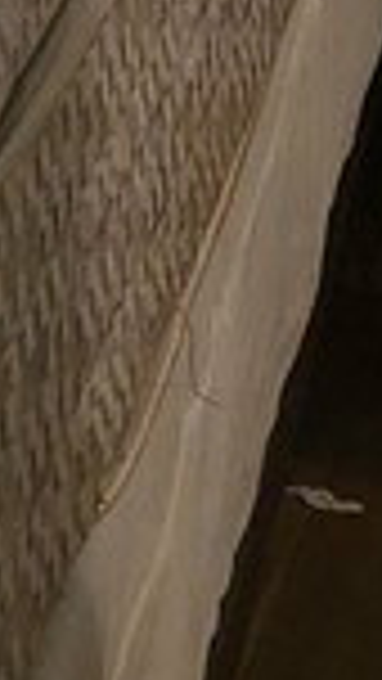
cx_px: -1681
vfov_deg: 7.2
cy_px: -1351
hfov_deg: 4.0
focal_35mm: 265
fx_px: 4769
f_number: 1.7
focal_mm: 6.3
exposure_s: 1/24
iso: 400
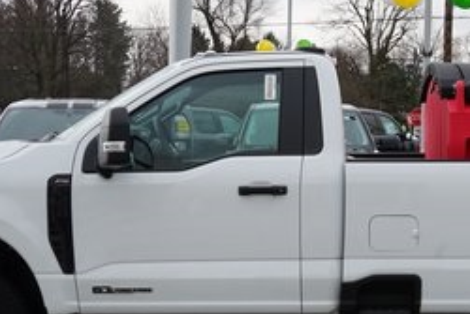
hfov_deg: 22.0
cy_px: 181
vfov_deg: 14.9
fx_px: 1202
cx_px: 314
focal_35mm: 92
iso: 100
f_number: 11
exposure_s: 1/80
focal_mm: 36
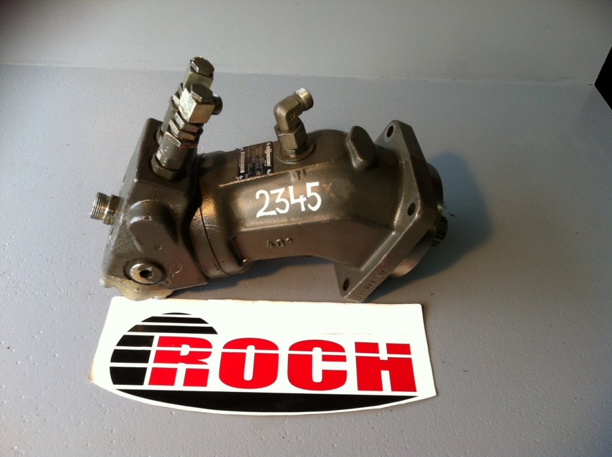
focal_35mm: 35
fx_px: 618
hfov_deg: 52.7
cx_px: 306
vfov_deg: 40.6
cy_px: 228
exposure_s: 1/30
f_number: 2.8
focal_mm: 3.85
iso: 80
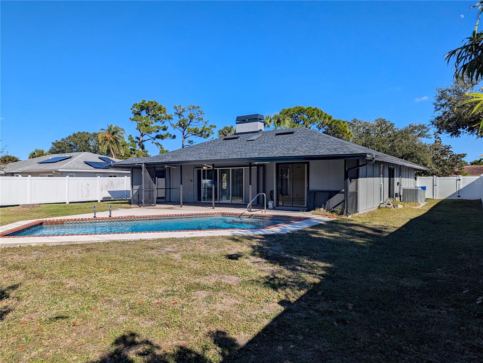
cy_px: 182
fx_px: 335
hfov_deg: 71.5
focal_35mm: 24
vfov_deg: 56.9
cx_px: 242
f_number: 1.85
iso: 45
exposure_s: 1/3906
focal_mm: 6.81
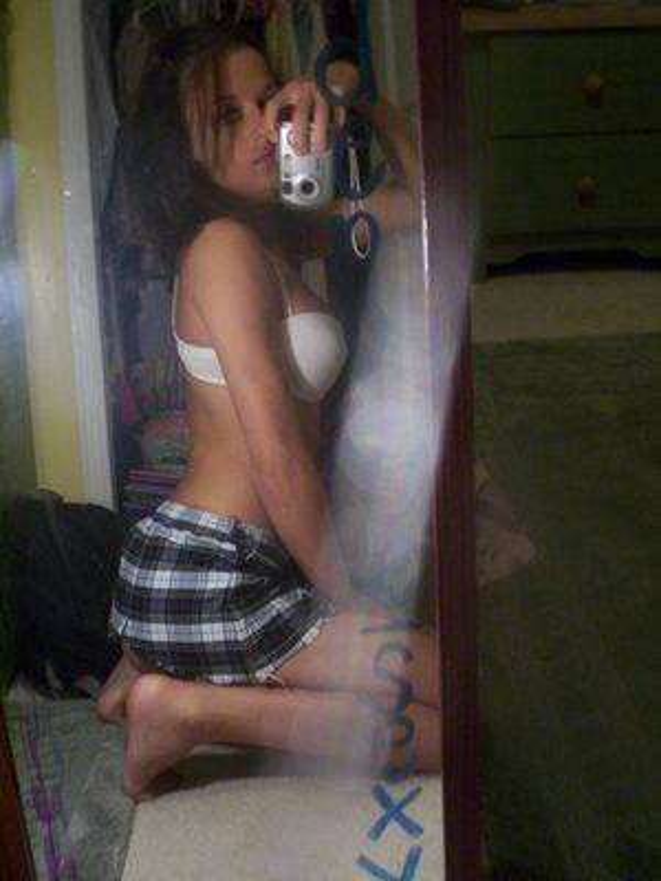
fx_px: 967
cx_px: 330
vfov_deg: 49.0
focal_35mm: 38
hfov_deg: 37.7
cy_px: 440
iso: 200
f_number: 4.5
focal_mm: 4.99
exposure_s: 1/8
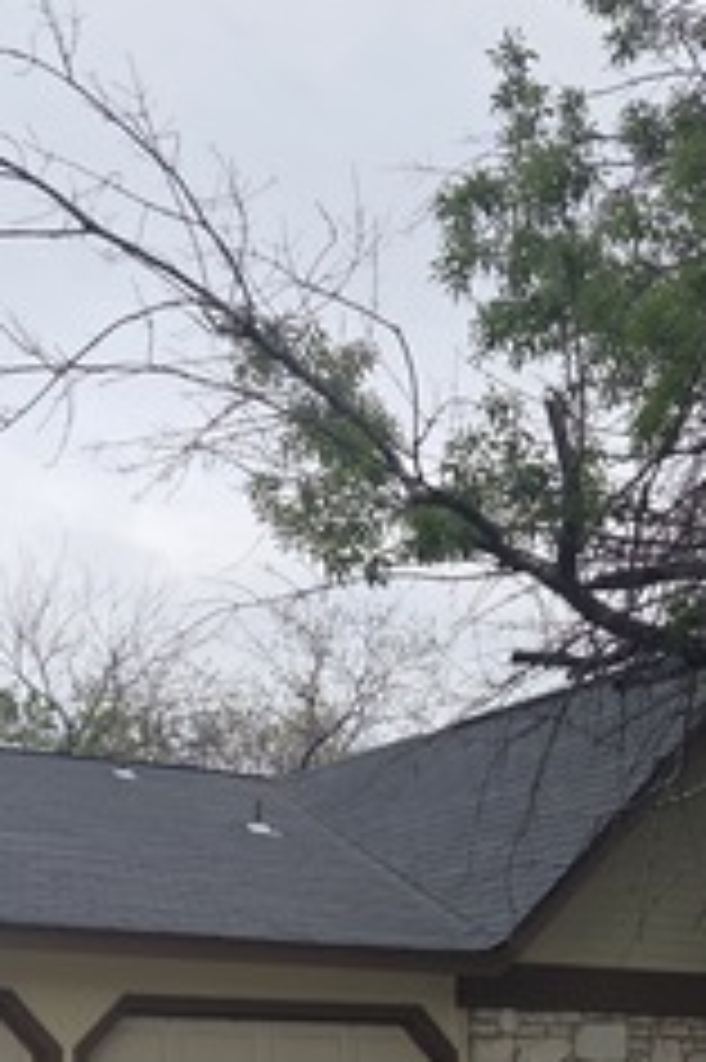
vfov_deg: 29.1
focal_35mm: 65
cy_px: 1053
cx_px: 252
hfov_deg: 20.8
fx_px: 1915
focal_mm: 5.4
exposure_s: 1/2463
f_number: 1.8
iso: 80
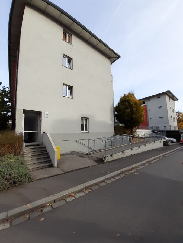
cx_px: 92
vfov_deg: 106.2
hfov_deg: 89.9
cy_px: 122
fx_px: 92
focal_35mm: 13
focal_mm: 1.13
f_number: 2.2
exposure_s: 1/552
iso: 40
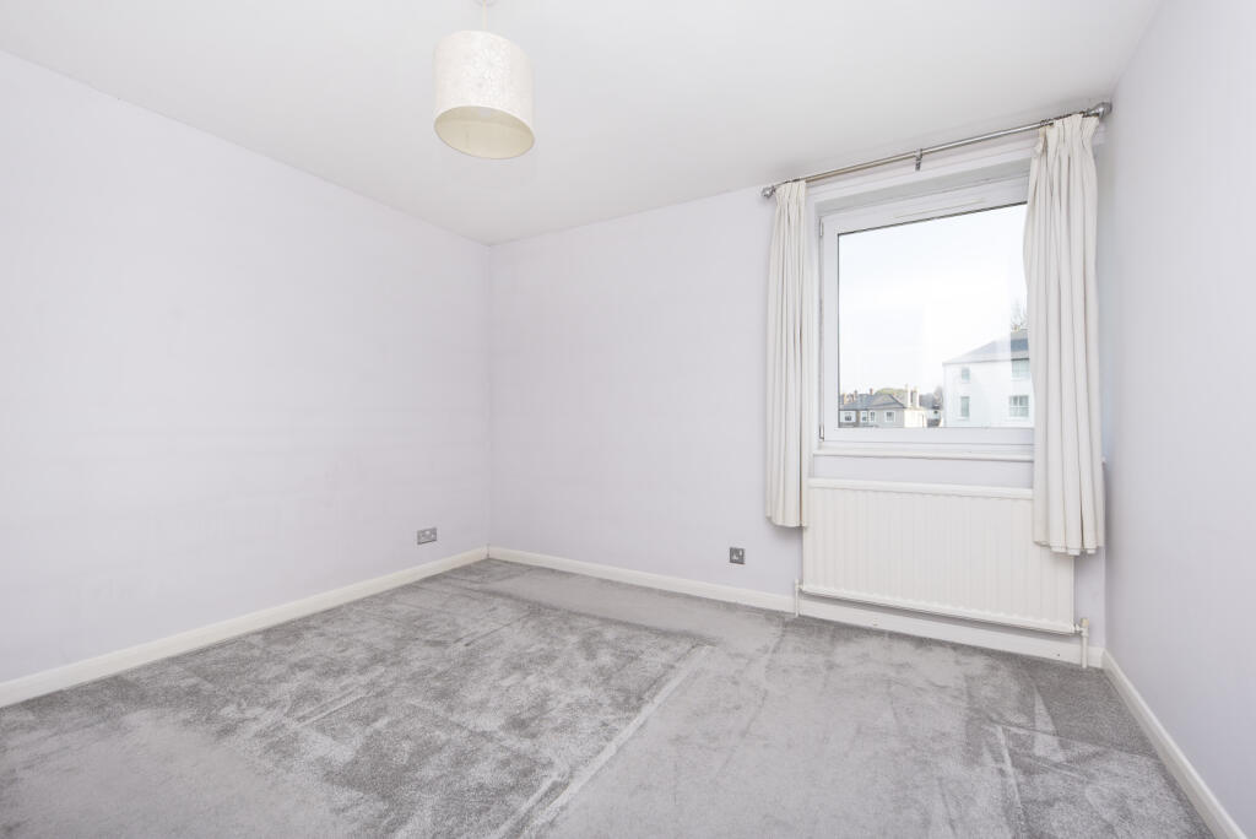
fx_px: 524
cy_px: 420
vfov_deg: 77.4
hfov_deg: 100.4
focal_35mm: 15
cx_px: 628
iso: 125
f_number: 16
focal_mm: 15
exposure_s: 1/200
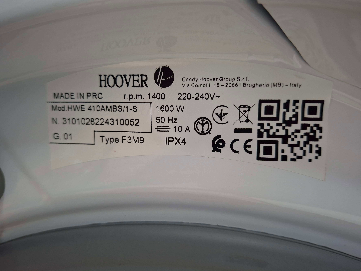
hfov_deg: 73.9
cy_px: 136
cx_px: 180
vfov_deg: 58.9
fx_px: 240
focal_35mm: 23
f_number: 1.8
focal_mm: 5.54
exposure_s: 1/25
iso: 400
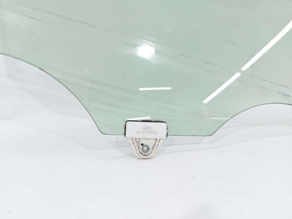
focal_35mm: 24
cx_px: 146
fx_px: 202
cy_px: 110
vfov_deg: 56.8
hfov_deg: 71.6
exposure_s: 1/50
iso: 64
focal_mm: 5.23
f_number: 1.8
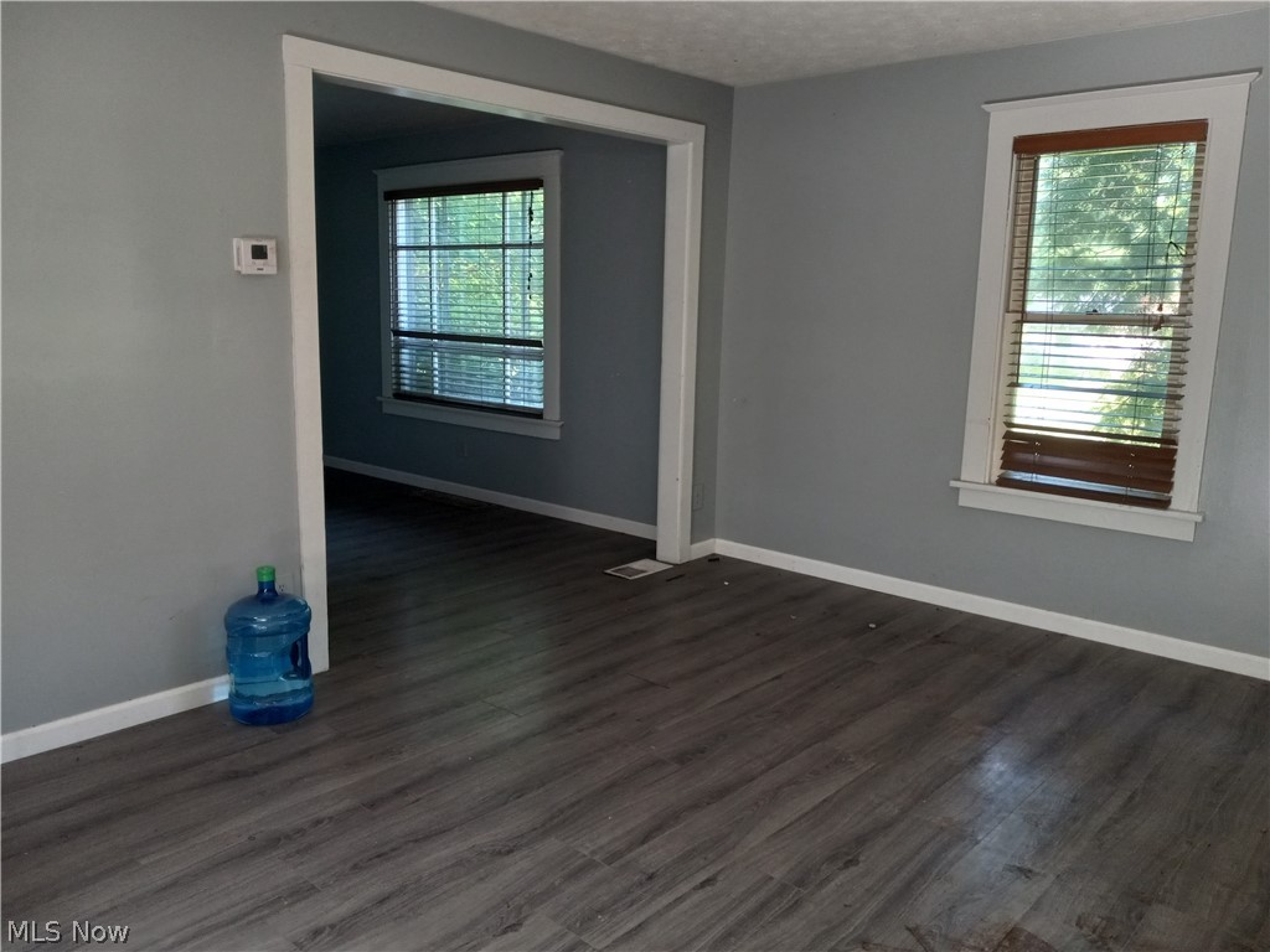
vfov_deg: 51.4
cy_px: 476
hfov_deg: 65.3
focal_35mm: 27
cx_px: 635
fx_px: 991
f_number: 1.8
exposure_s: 1/60
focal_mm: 3.94
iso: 160
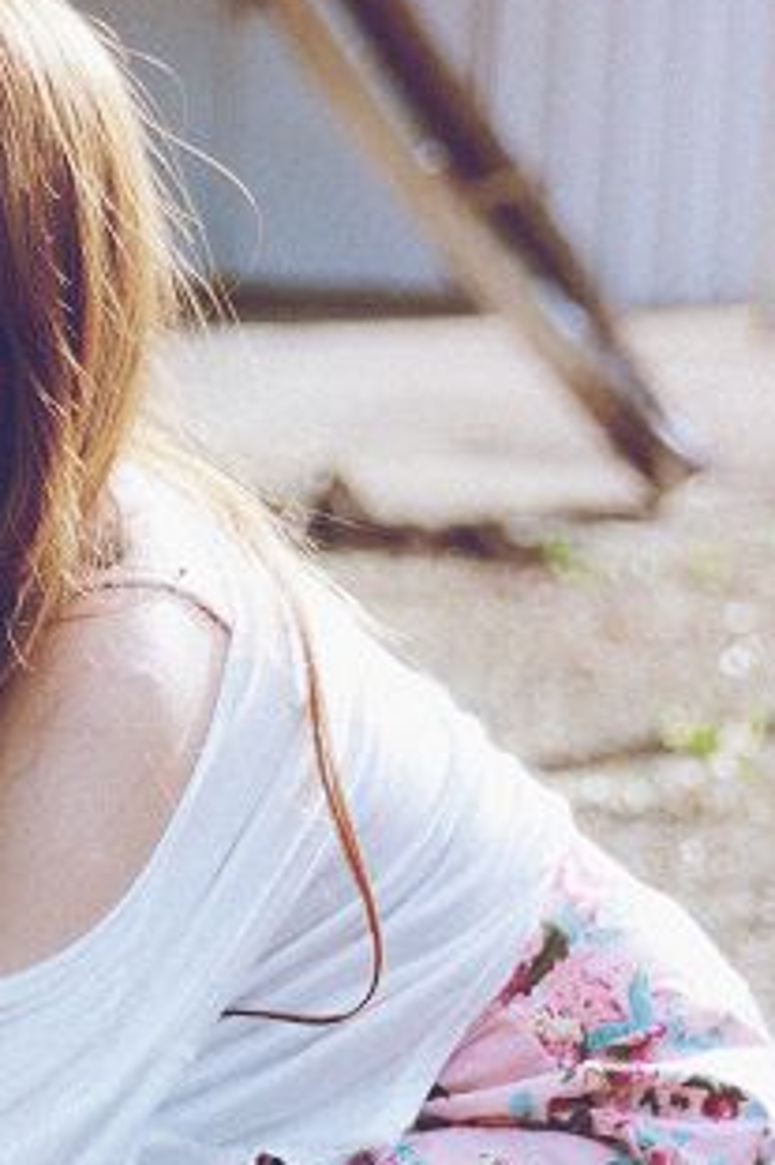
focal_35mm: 167
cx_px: 77
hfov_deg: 8.2
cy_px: 858
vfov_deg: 12.3
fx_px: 5398
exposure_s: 1/1000
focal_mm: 52
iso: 200
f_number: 2.8
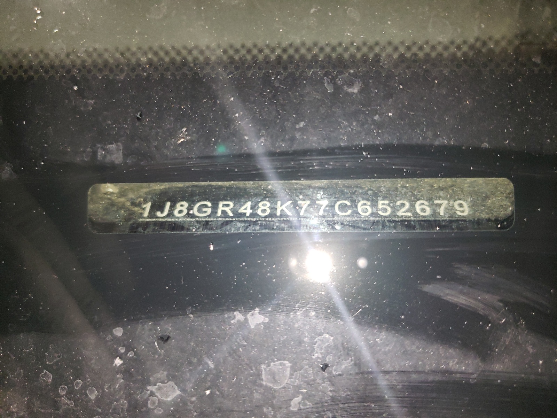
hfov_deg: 67.3
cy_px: 209
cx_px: 278
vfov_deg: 53.1
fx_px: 418
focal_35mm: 26
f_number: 1.5
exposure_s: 1/60.2
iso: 230
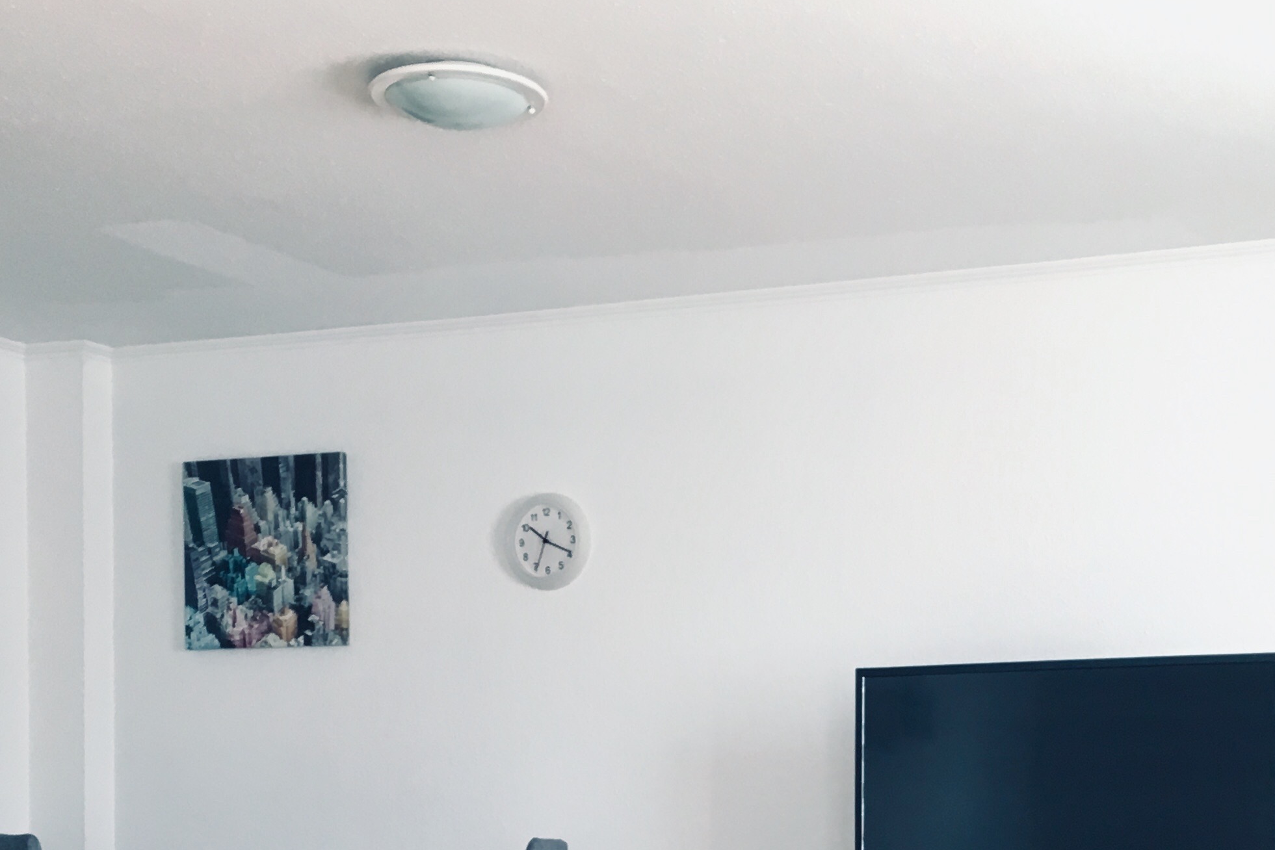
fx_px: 2196
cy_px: 903
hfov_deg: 32.1
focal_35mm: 62
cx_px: 843
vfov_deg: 21.0
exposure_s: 1/33
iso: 100
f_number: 2.2
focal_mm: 4.15
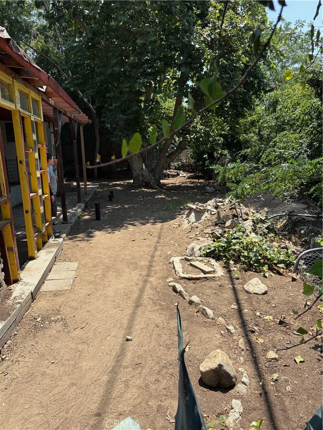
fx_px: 323
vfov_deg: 67.3
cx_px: 162
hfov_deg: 53.1
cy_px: 215
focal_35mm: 26
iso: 50
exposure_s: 1/1587
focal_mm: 5.96
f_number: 1.6
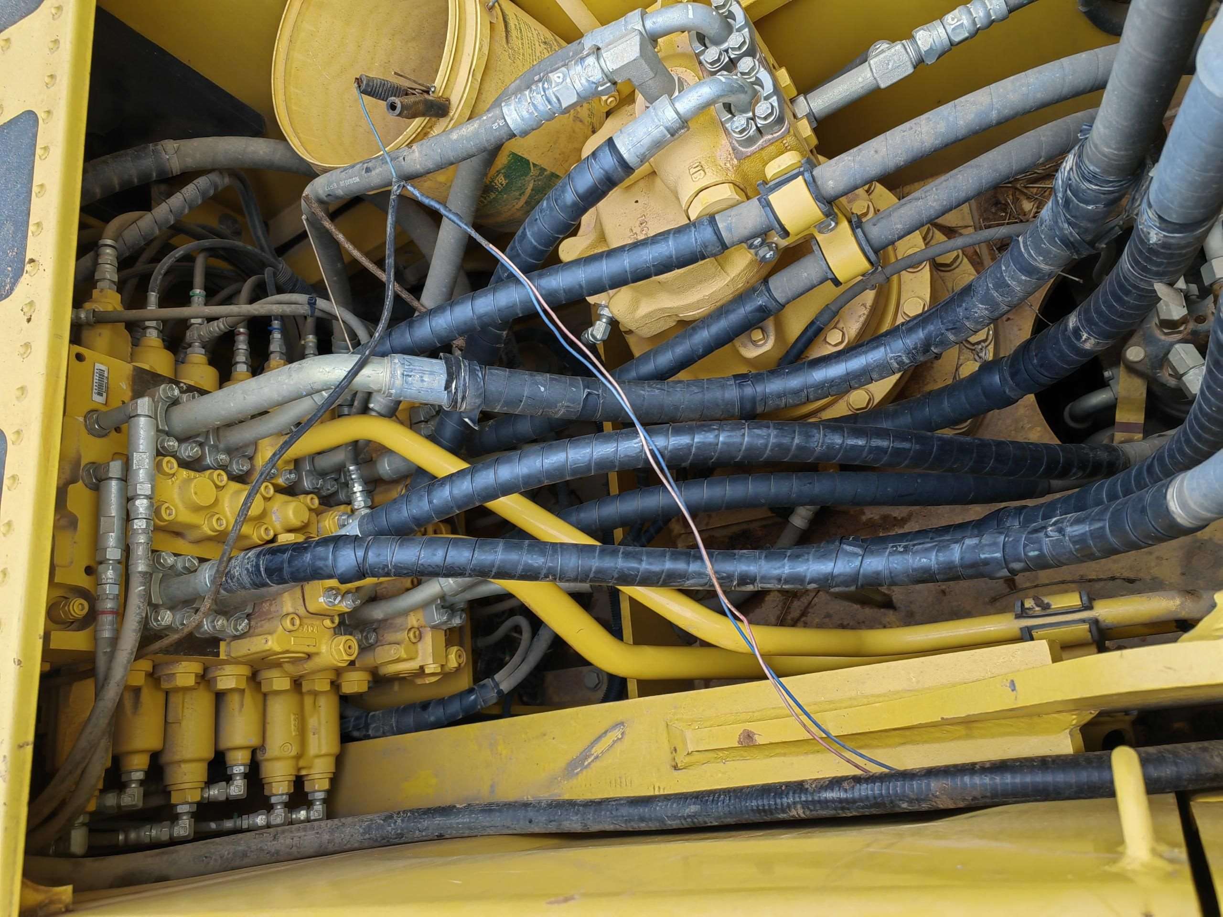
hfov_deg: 65.3
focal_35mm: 27
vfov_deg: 51.4
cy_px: 458
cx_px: 612
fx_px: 954
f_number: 1.8
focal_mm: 5.54
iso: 50
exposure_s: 1/312
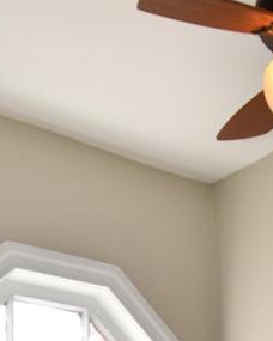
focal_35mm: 64
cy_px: 548
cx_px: 250
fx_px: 646
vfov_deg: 22.5
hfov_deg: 23.2
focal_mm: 12
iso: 200
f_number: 4.5
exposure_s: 1/80
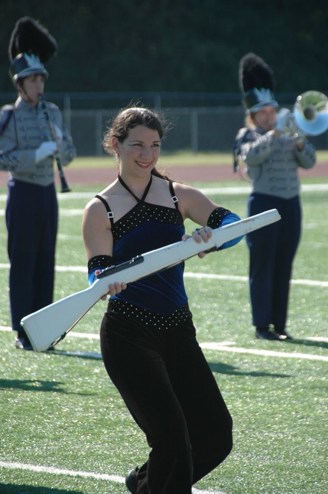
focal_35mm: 300
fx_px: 4111
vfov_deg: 6.9
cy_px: 247
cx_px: 164
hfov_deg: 4.6
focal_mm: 200
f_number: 5.6
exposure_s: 1/500
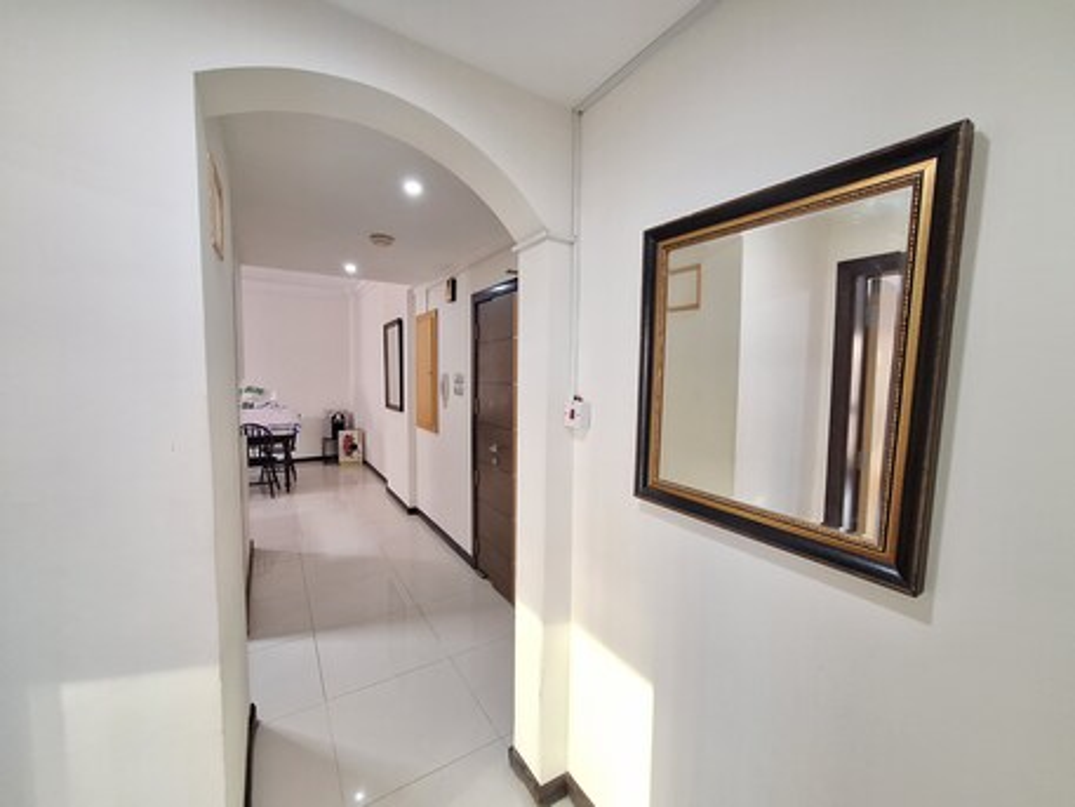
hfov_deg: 106.2
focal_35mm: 13
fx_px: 404
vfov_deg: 89.9
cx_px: 538
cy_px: 404
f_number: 2.2
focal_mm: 1.74
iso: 200
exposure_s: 1/25
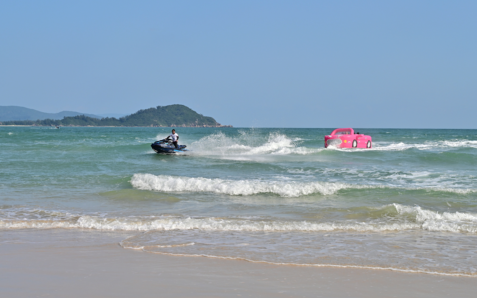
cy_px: 152
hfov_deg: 38.9
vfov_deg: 24.9
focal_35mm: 52
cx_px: 240
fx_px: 676
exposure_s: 1/640
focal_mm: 50
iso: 320
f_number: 9
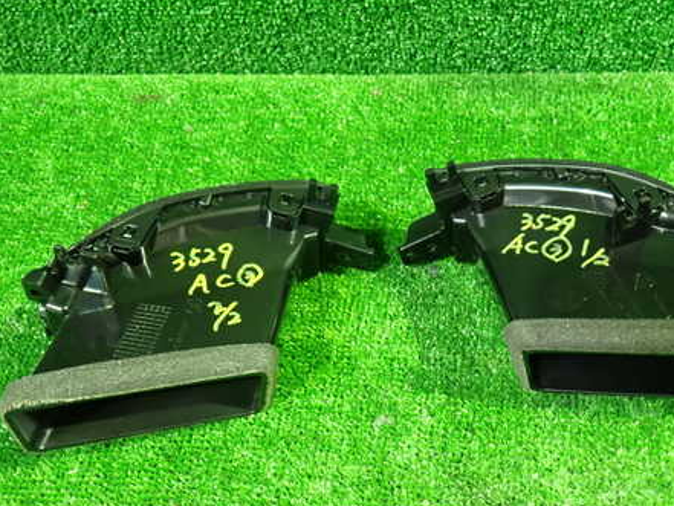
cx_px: 382
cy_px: 304
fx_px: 662
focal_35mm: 34
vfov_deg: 41.6
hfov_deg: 53.8
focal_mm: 4.5
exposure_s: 1/20
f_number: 2
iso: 800
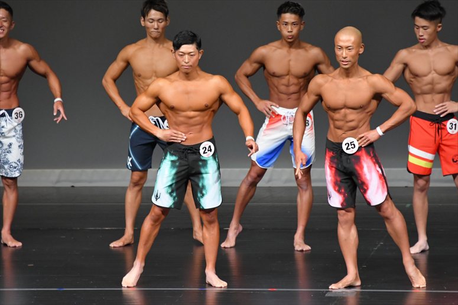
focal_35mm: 375
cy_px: 152
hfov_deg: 5.5
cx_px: 229
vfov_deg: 3.7
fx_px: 4769
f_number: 5.6
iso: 4000
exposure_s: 1/400
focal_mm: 250
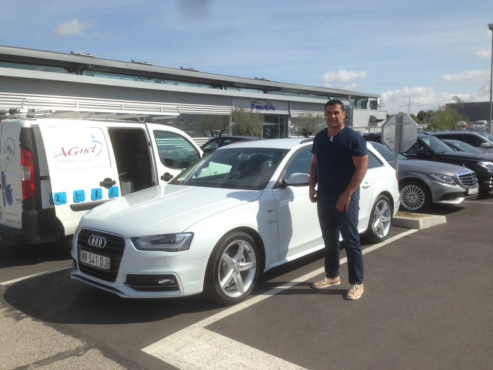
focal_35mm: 33
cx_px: 246
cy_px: 185
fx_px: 470
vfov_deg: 42.9
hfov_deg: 55.4
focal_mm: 4.12
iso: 50
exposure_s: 1/1695
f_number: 2.4
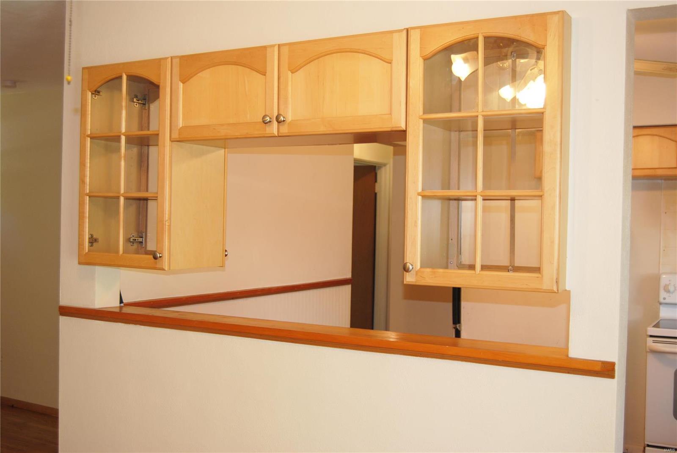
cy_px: 226
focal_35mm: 39
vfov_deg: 34.3
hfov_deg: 49.5
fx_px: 734
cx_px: 338
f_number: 4
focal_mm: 26
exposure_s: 1/25
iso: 200
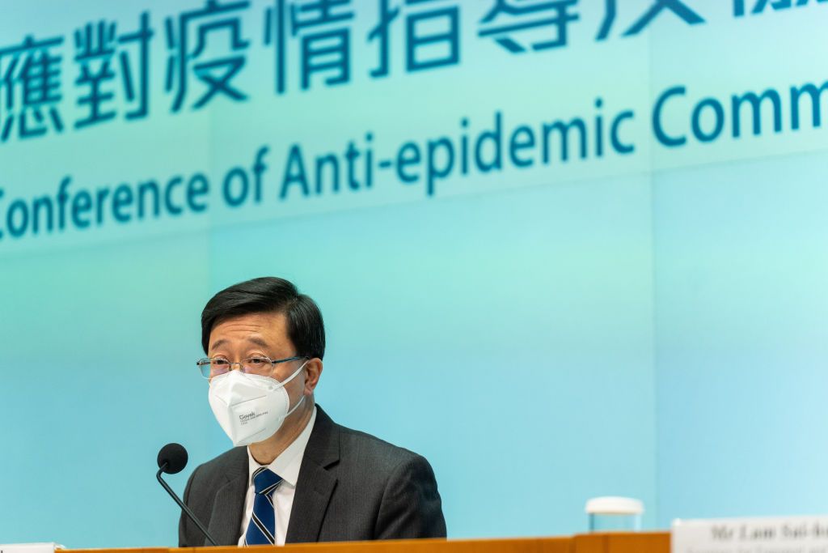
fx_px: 2760
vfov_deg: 11.4
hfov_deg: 17.1
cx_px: 414
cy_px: 276
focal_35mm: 120
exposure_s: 1/160
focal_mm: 120
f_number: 2.8
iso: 2000
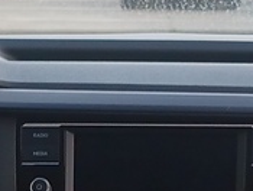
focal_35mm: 197
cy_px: 302
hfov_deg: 10.0
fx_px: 1443
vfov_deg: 7.4
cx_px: 69
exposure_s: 1/50
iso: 31
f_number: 1.8
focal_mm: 4
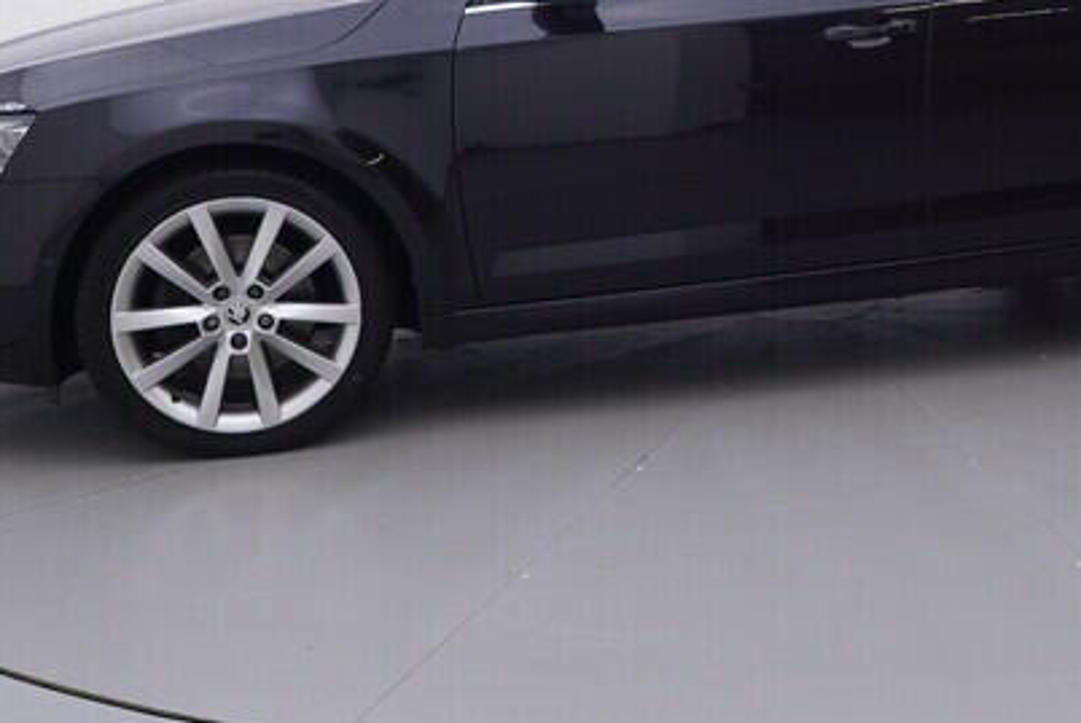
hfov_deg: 34.1
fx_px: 1722
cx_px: 809
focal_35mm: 57
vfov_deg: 23.1
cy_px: 78
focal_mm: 15
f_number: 5
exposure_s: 1/80
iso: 200
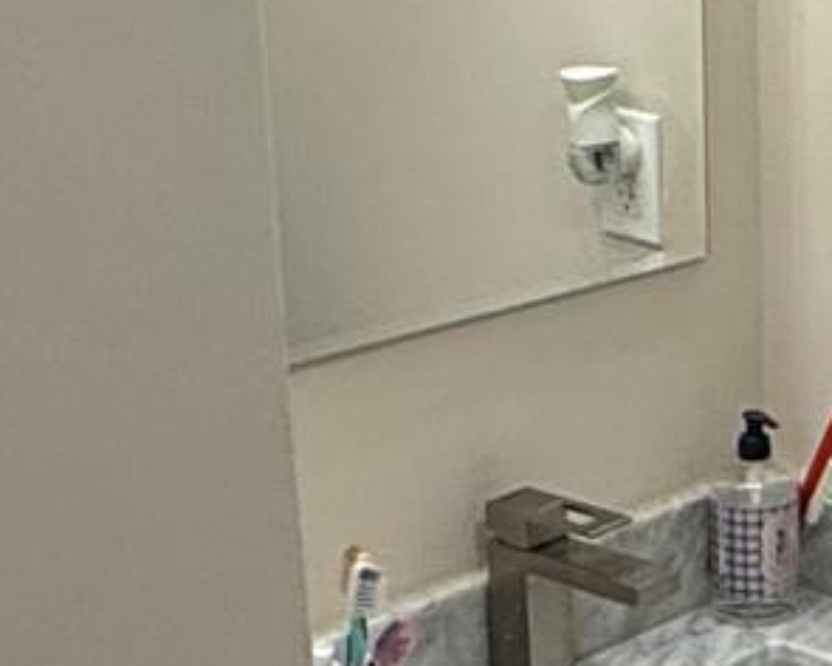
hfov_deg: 17.7
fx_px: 2339
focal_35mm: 95
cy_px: 387
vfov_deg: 16.2
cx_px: 1306
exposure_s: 1/120
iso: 320
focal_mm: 2.22
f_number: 2.2
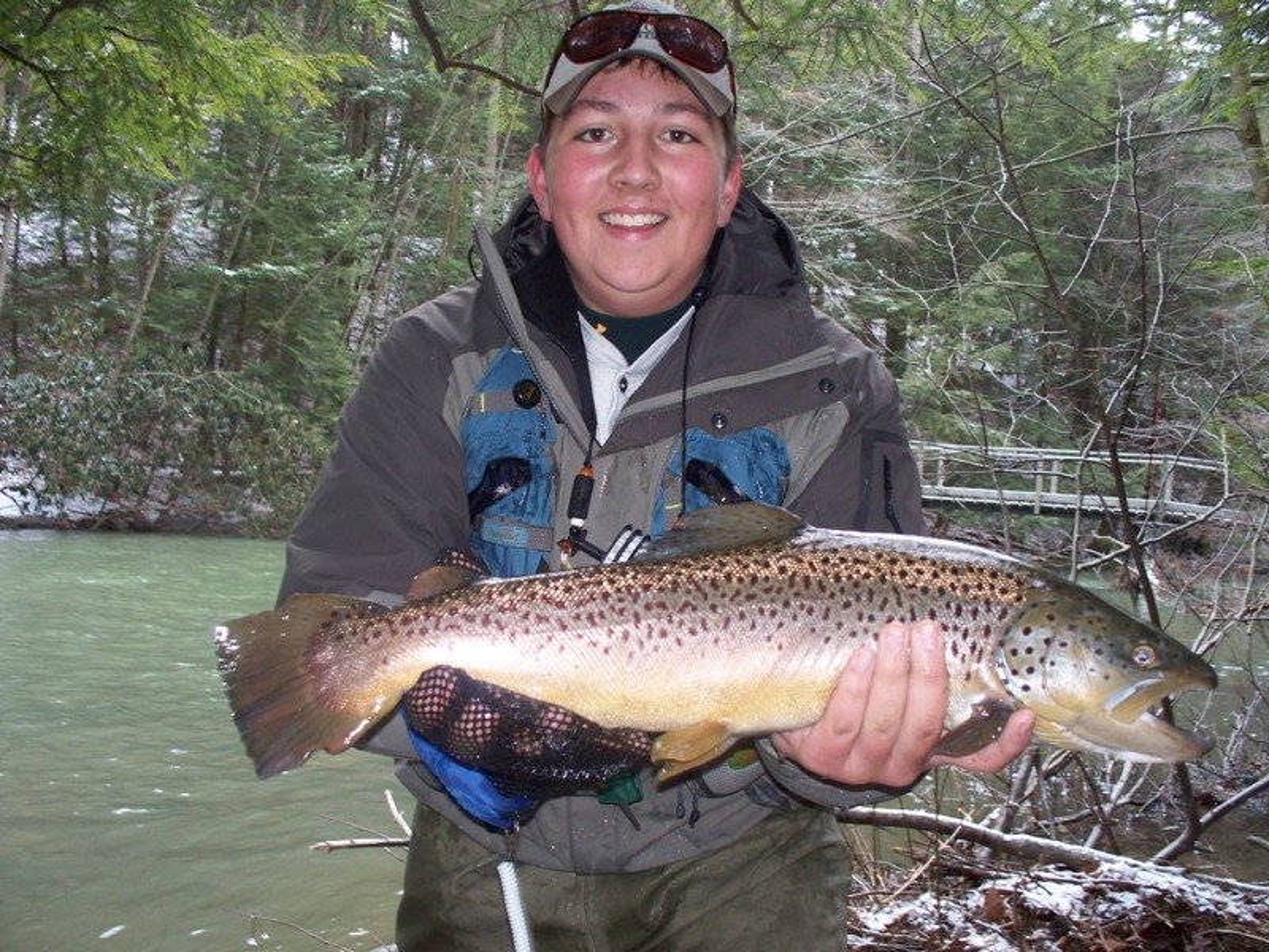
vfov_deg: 39.7
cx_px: 634
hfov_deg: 51.4
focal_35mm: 36
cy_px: 476
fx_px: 1320
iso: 200
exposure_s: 1/30
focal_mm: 7.54
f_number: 2.8
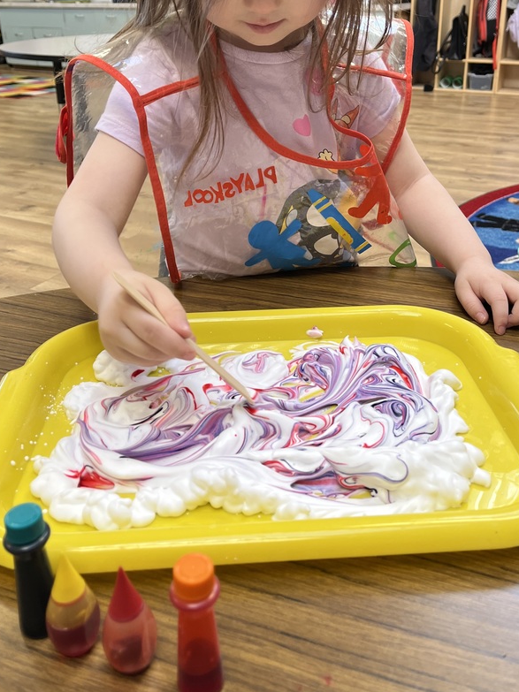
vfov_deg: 53.3
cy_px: 255
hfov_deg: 41.7
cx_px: 284
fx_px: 680
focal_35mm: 34
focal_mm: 5.1
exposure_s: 1/60
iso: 64
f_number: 1.6
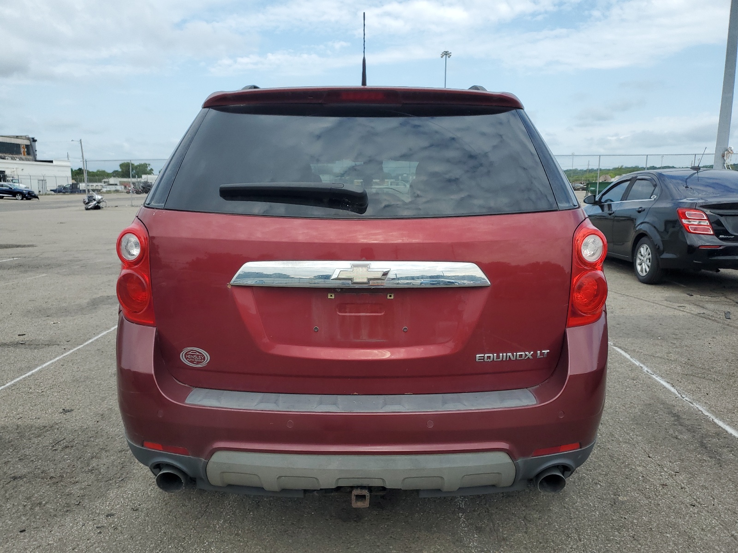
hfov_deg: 67.3
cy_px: 276
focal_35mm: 26
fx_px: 554
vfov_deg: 53.1
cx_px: 369
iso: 50
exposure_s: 1/2000
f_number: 1.5
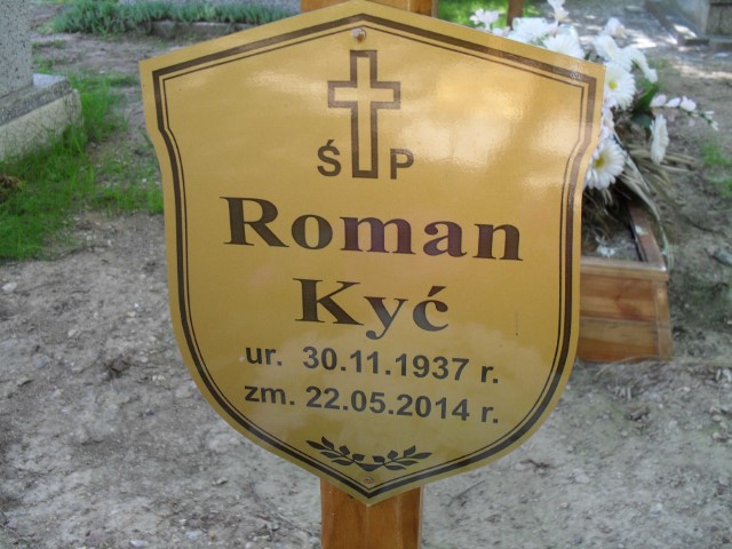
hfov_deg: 52.6
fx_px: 740
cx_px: 366
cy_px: 274
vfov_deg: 40.7
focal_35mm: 35
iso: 100
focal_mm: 6.3
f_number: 3.2
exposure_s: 1/45
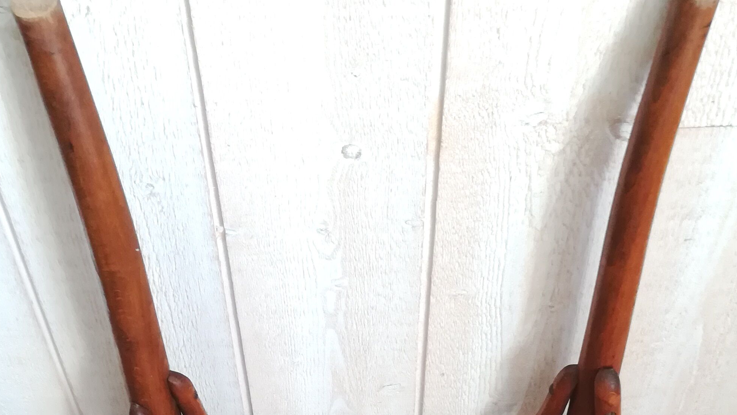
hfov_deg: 36.6
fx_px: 1114
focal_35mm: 57
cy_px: 545
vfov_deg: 19.4
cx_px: 366
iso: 250
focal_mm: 3.83
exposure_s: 1/33.3
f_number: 2.2
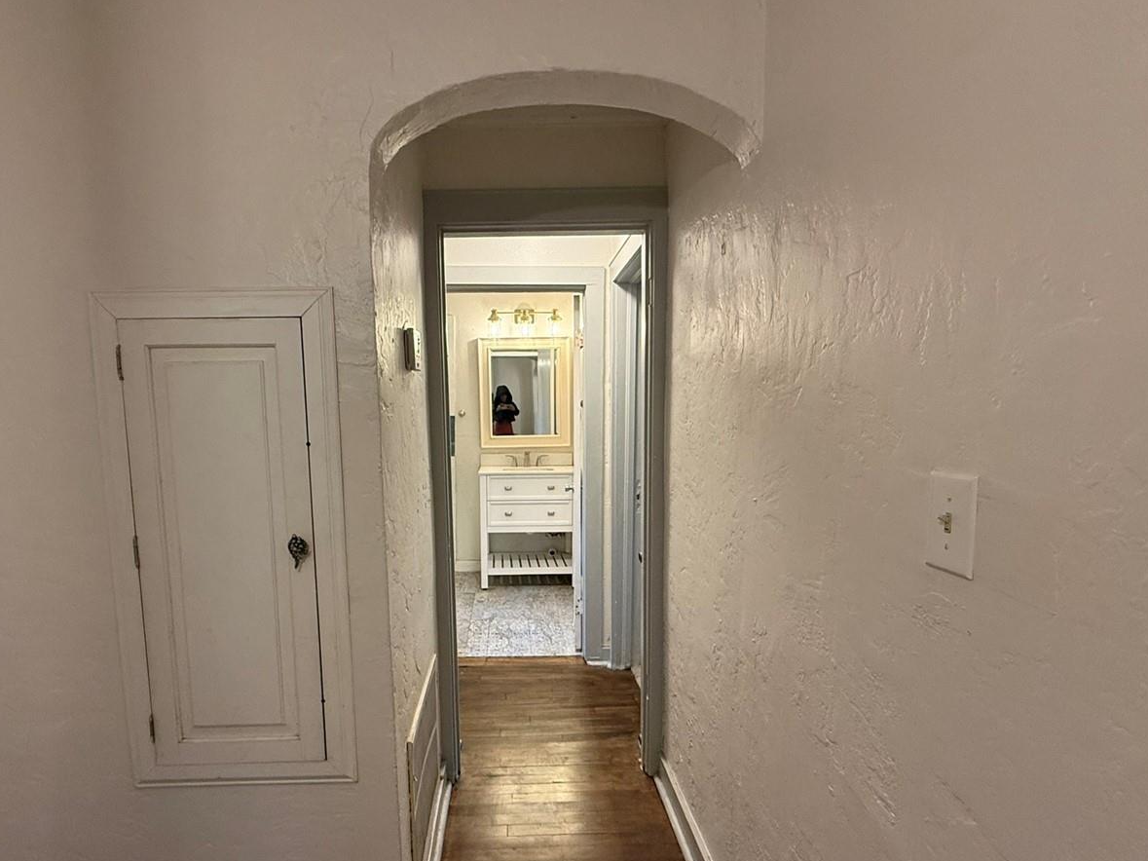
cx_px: 522
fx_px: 630
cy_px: 486
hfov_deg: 84.5
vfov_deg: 68.4
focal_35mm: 19
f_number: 2.2
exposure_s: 1/60
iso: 320
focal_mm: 2.22
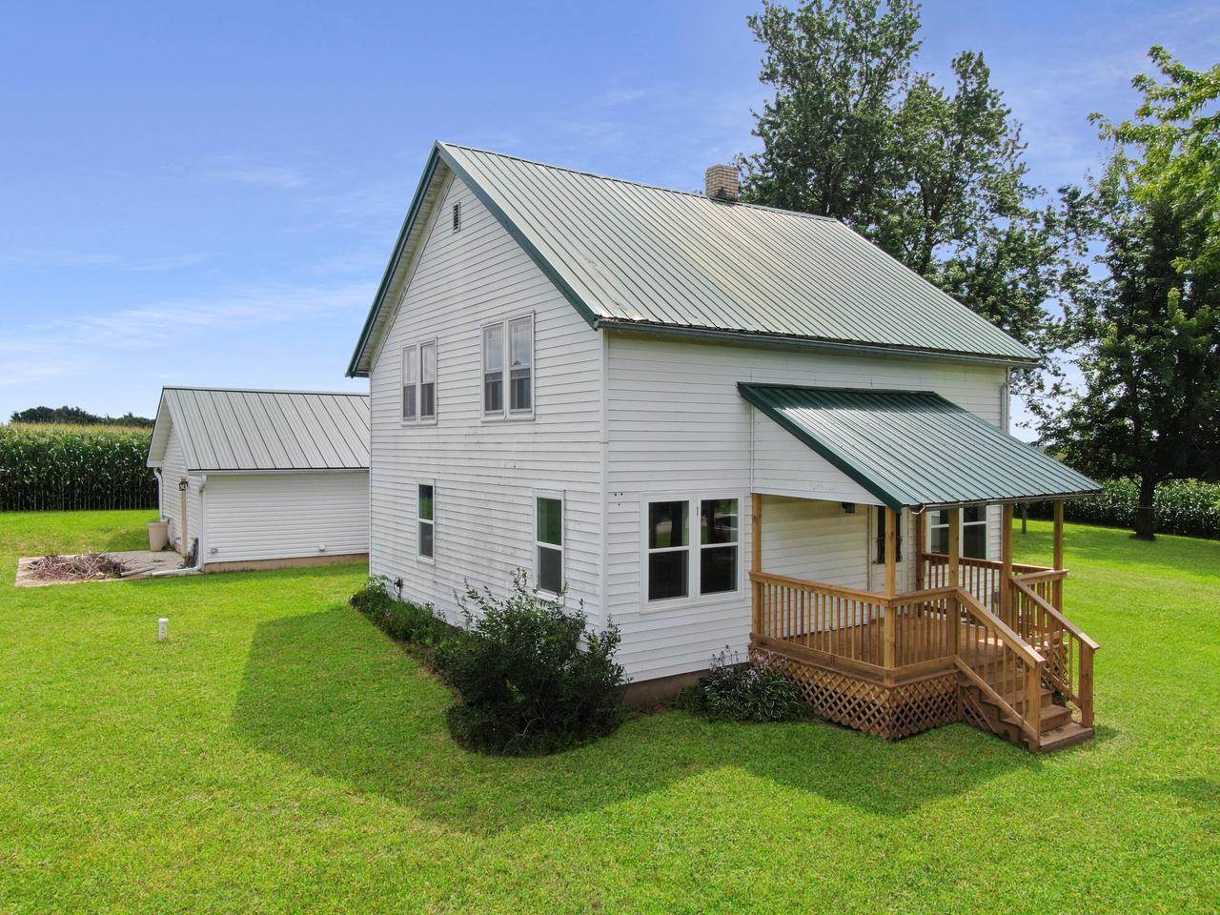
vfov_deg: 56.8
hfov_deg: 71.6
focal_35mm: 24
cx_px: 610
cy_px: 458
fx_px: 846
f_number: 2.8
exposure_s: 1/1000
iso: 100
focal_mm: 4.39
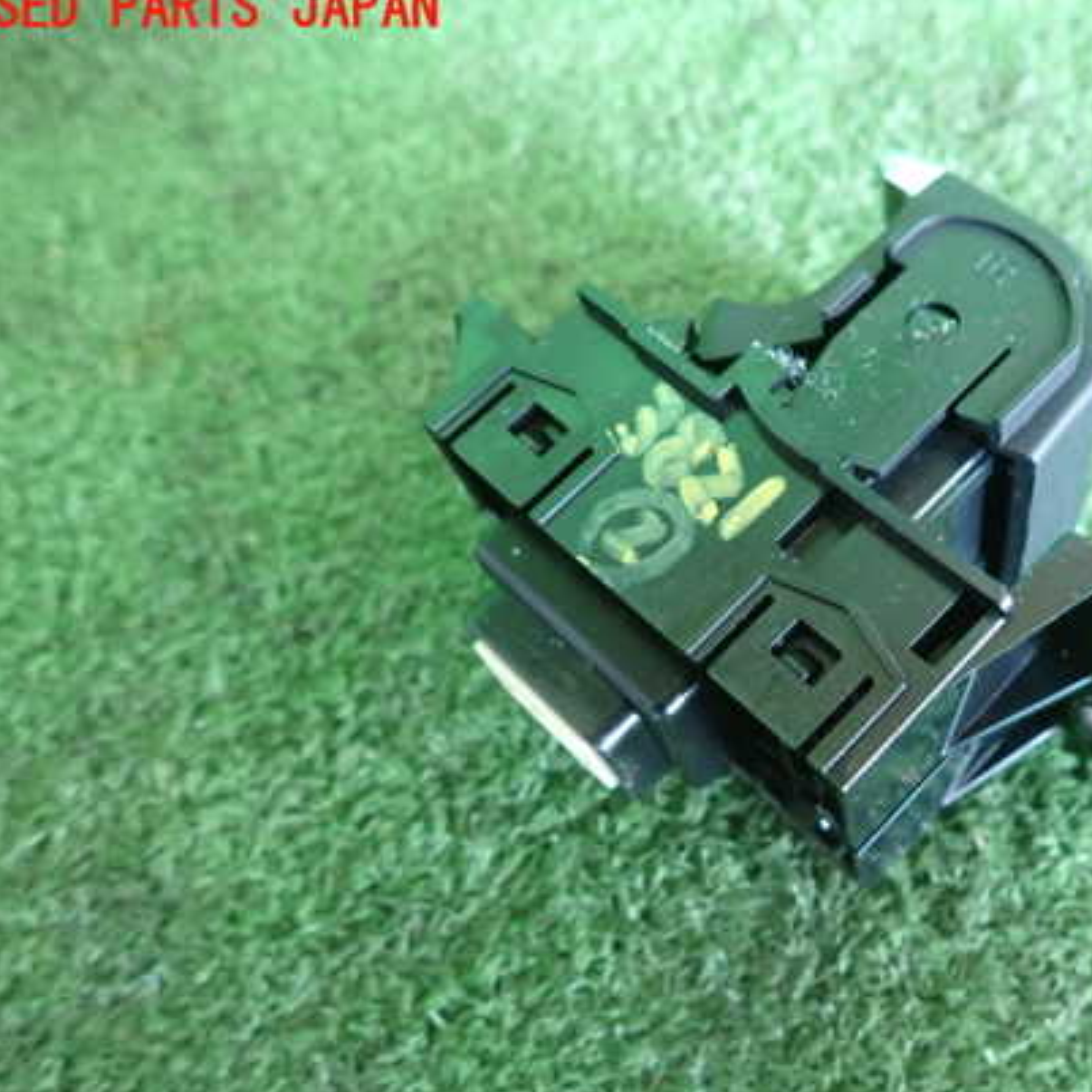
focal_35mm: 33
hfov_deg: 48.6
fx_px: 1178
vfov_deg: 49.7
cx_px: 761
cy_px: 587
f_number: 2
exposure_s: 1/30
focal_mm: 4.5
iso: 500
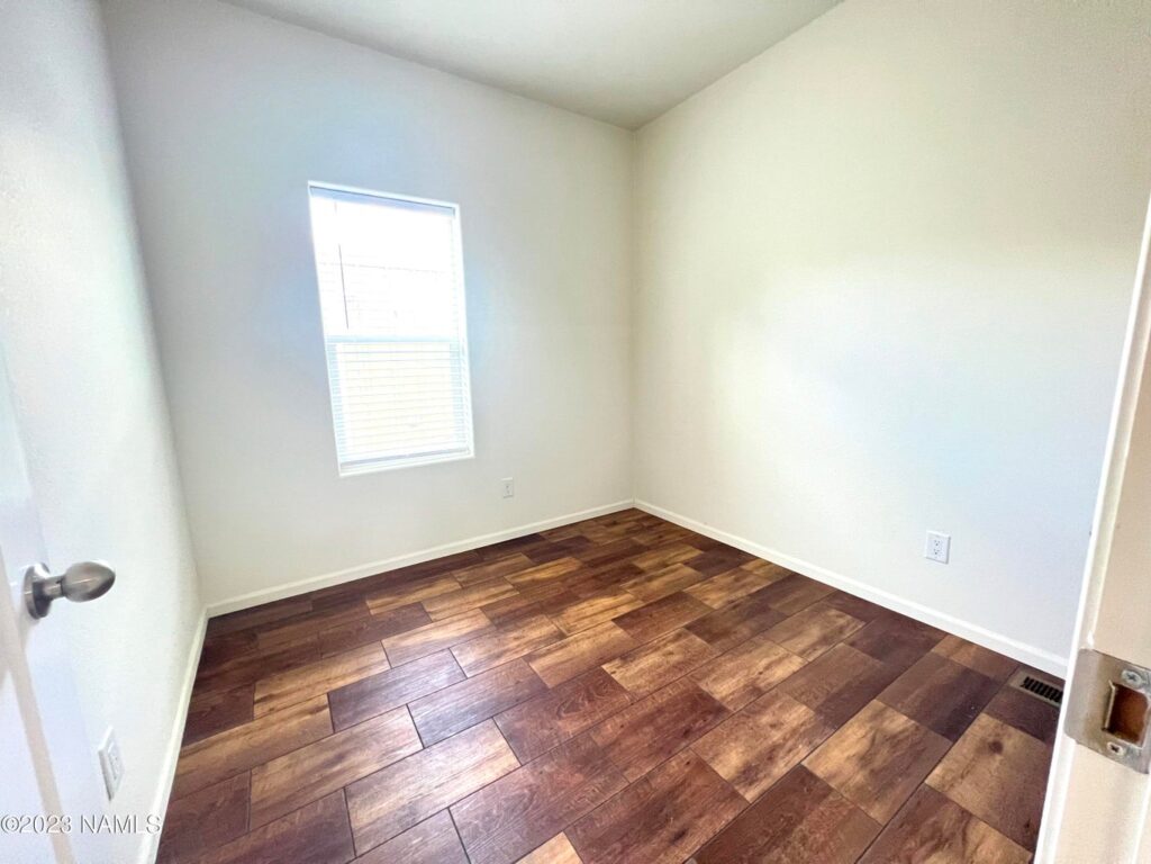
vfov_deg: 89.9
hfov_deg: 106.2
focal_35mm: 13
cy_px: 432
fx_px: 432
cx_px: 576
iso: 400
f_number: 1.8
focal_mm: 1.57
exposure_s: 1/60
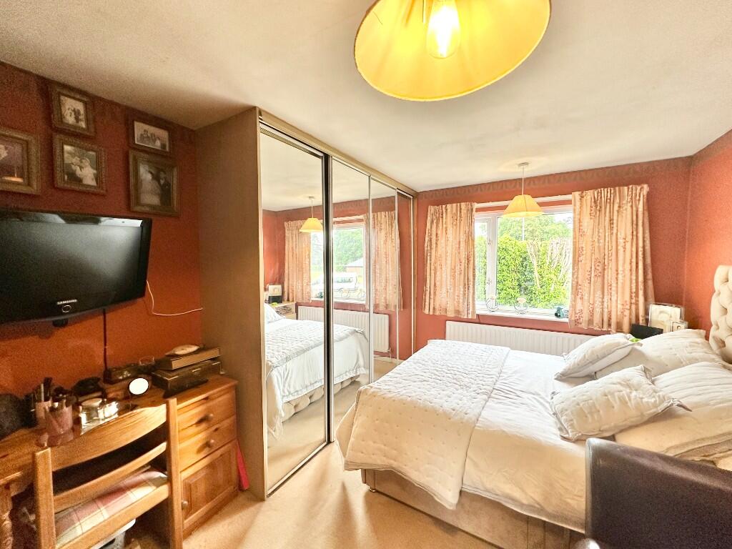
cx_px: 366
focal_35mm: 14
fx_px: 296
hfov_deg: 102.1
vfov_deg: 85.7
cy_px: 274
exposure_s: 1/99
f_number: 2.2
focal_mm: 2.22
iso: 125
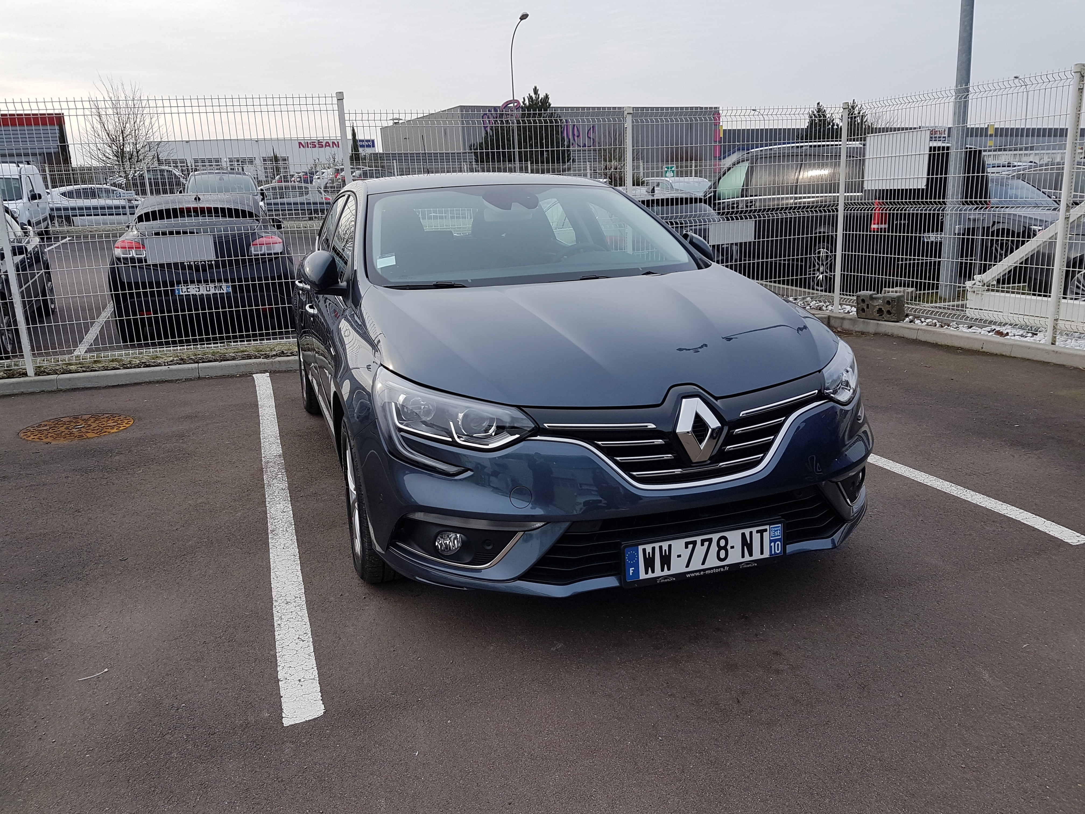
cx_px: 542
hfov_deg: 67.3
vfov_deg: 53.1
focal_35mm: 26
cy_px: 407
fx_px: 815
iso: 40
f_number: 1.7
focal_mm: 4.2
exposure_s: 1/646
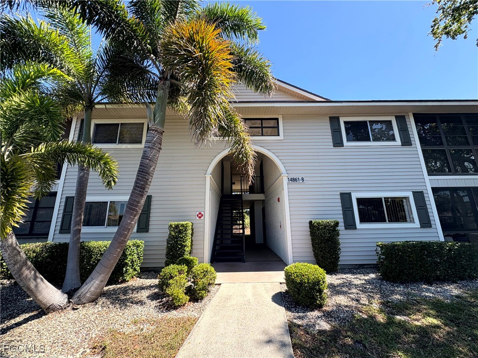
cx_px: 239
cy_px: 179
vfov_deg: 85.7
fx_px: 193
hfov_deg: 102.1
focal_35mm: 14
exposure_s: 1/459
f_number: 2.2
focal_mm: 2.22
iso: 40
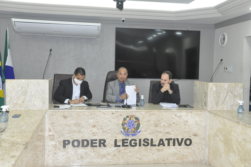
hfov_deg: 46.4
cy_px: 84
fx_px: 292
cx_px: 126
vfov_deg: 31.8
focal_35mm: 42
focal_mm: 28
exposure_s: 1/60
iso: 1600
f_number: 6.7
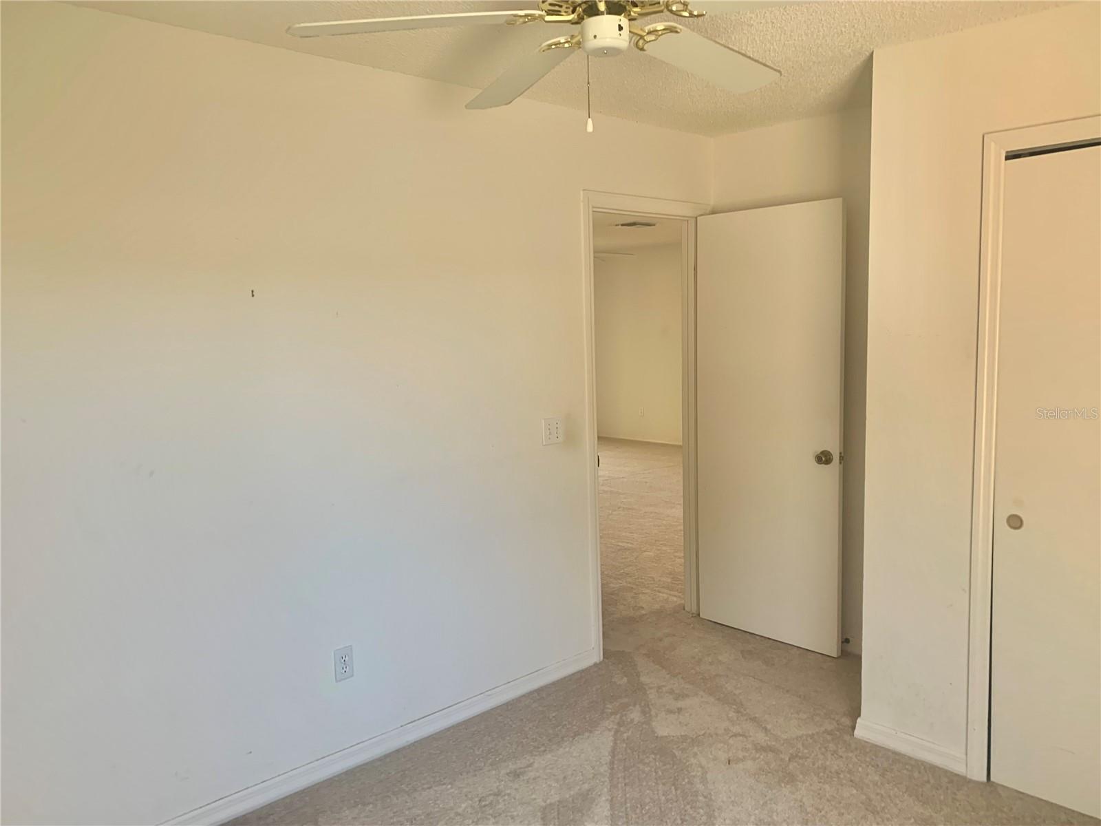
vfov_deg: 53.1
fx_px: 827
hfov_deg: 67.3
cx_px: 550
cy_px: 413
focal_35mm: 26
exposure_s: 1/121
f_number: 1.8
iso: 50
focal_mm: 4.25
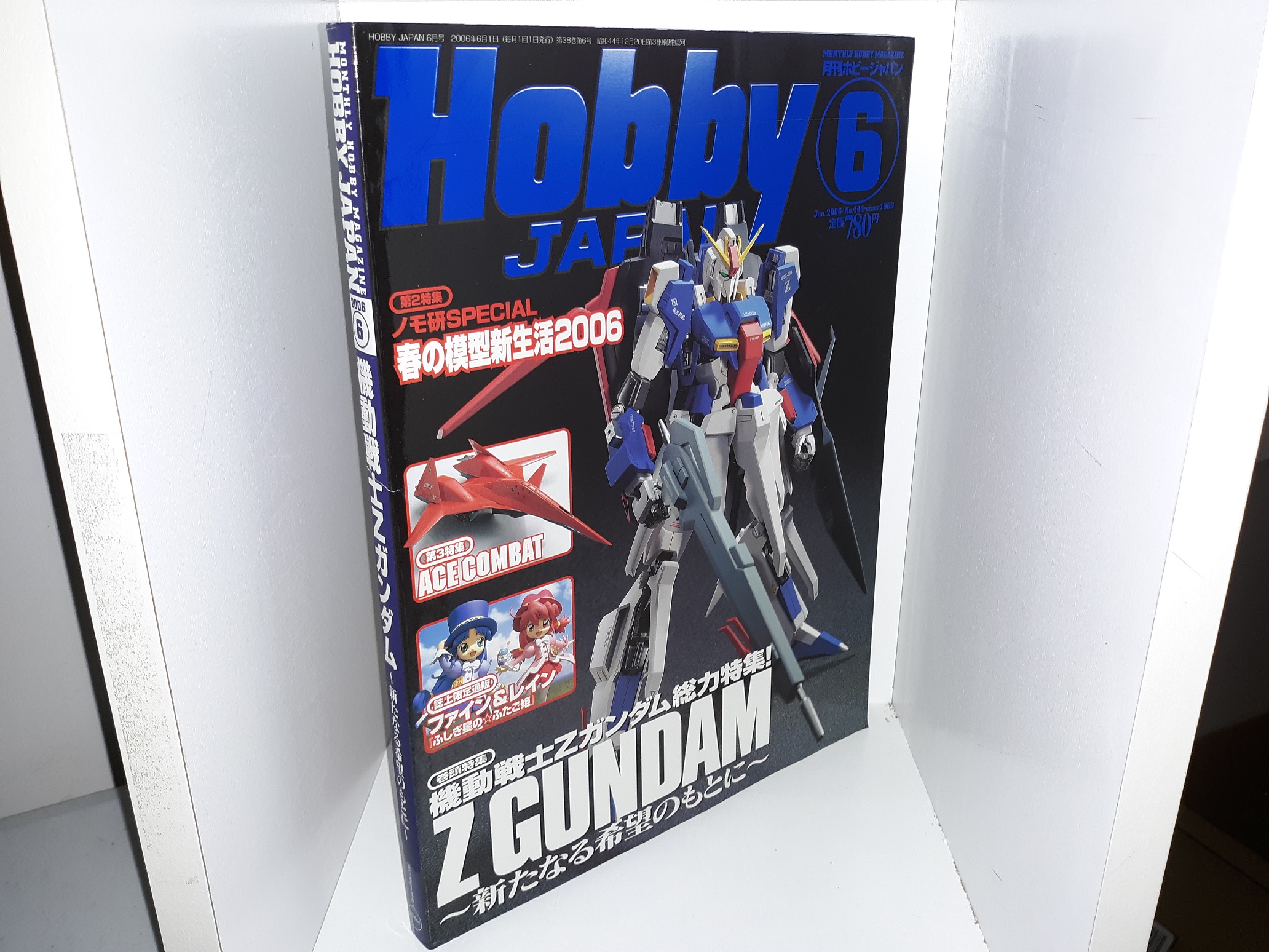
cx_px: 634
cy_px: 476
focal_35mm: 28
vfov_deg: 49.7
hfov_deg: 63.4
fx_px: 1026
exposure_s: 1/60
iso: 50
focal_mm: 3.7
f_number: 1.7
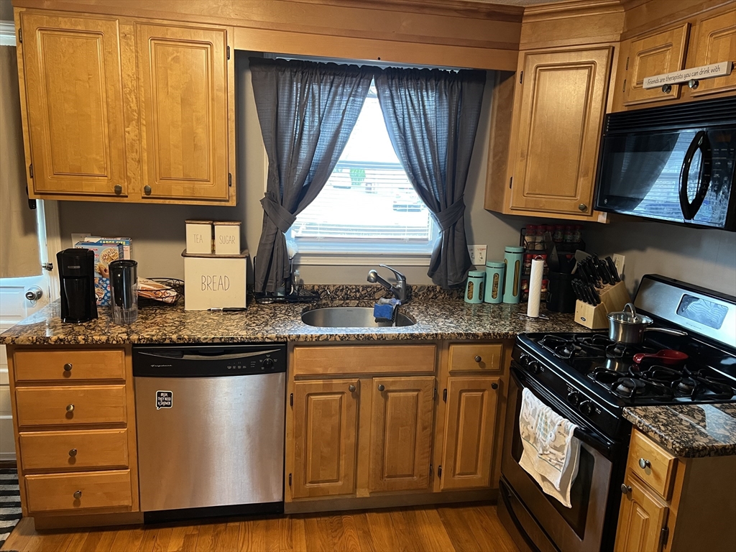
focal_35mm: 26
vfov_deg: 53.1
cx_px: 368
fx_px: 553
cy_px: 276
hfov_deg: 67.3
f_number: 1.5
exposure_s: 1/60
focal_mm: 5.7
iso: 320
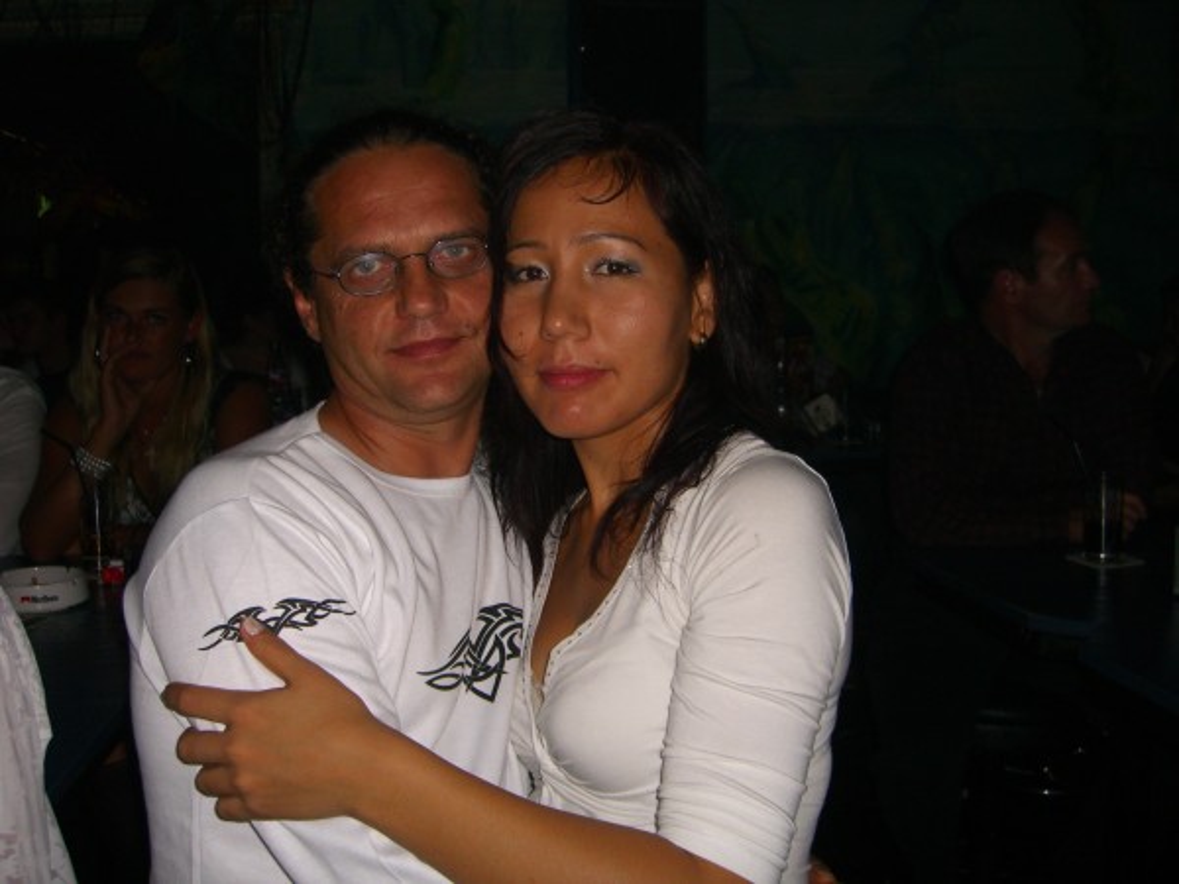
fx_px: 1294
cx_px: 590
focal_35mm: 38
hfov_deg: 49.0
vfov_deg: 37.7
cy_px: 442
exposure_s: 1/60
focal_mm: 7.9
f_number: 2.8
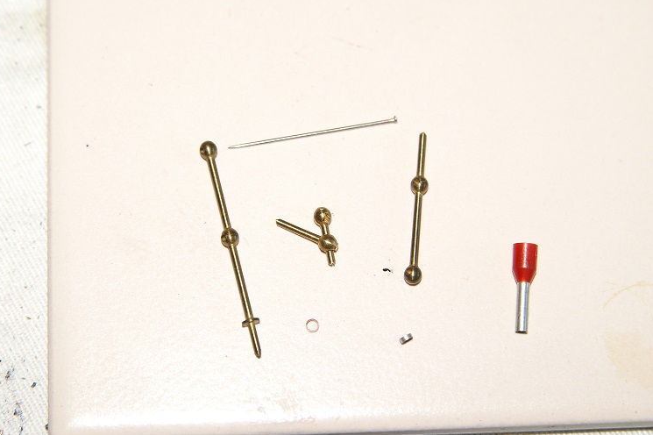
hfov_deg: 18.0
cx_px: 325
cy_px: 217
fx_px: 2058
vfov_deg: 12.1
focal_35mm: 114
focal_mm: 75
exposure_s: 1/125
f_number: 5.6
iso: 400
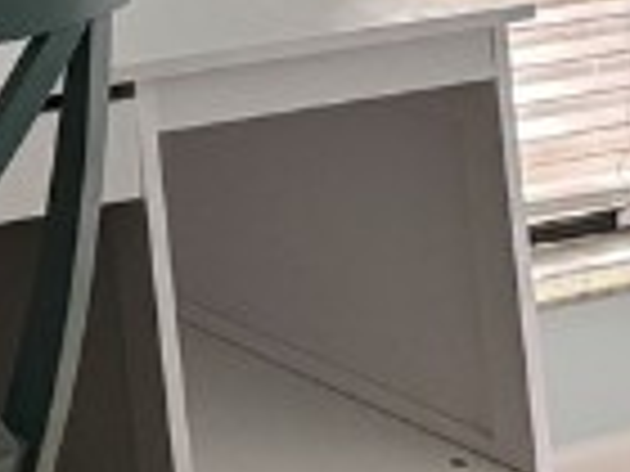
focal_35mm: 176
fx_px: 3203
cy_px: -346
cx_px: -436
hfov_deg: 10.7
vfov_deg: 8.2
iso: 200
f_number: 1.78
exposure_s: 1/121
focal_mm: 6.76
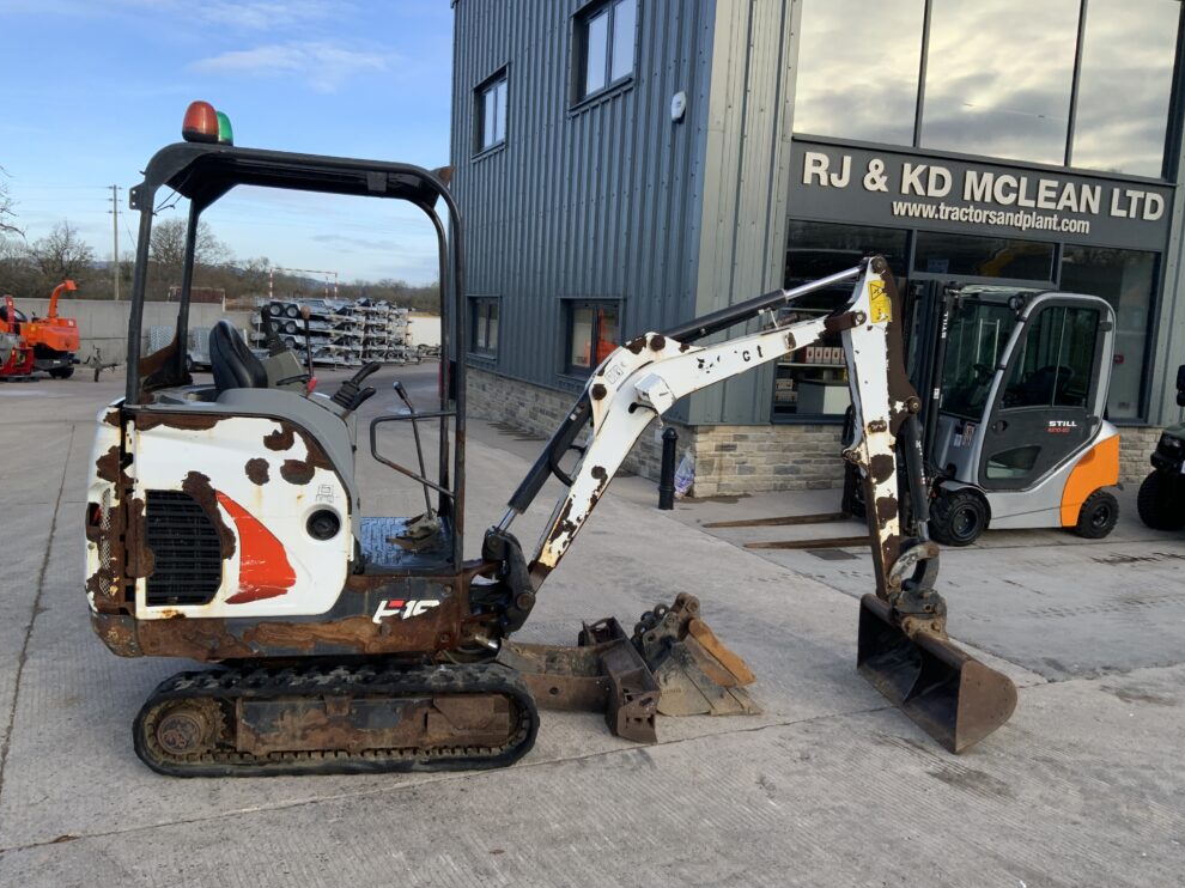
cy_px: 440
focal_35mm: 30
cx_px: 584
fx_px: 1027
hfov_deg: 60.0
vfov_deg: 46.8
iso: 16
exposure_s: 1/759
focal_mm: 3
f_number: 1.8
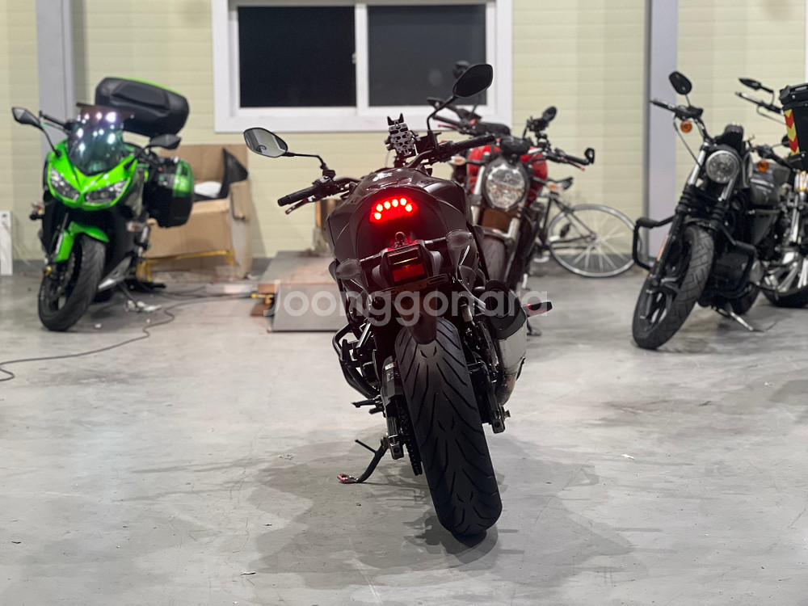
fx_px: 1797
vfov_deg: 19.1
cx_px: 404
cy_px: 303
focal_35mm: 77
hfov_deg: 25.3
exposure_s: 1/40
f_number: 2.8
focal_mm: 9
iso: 320
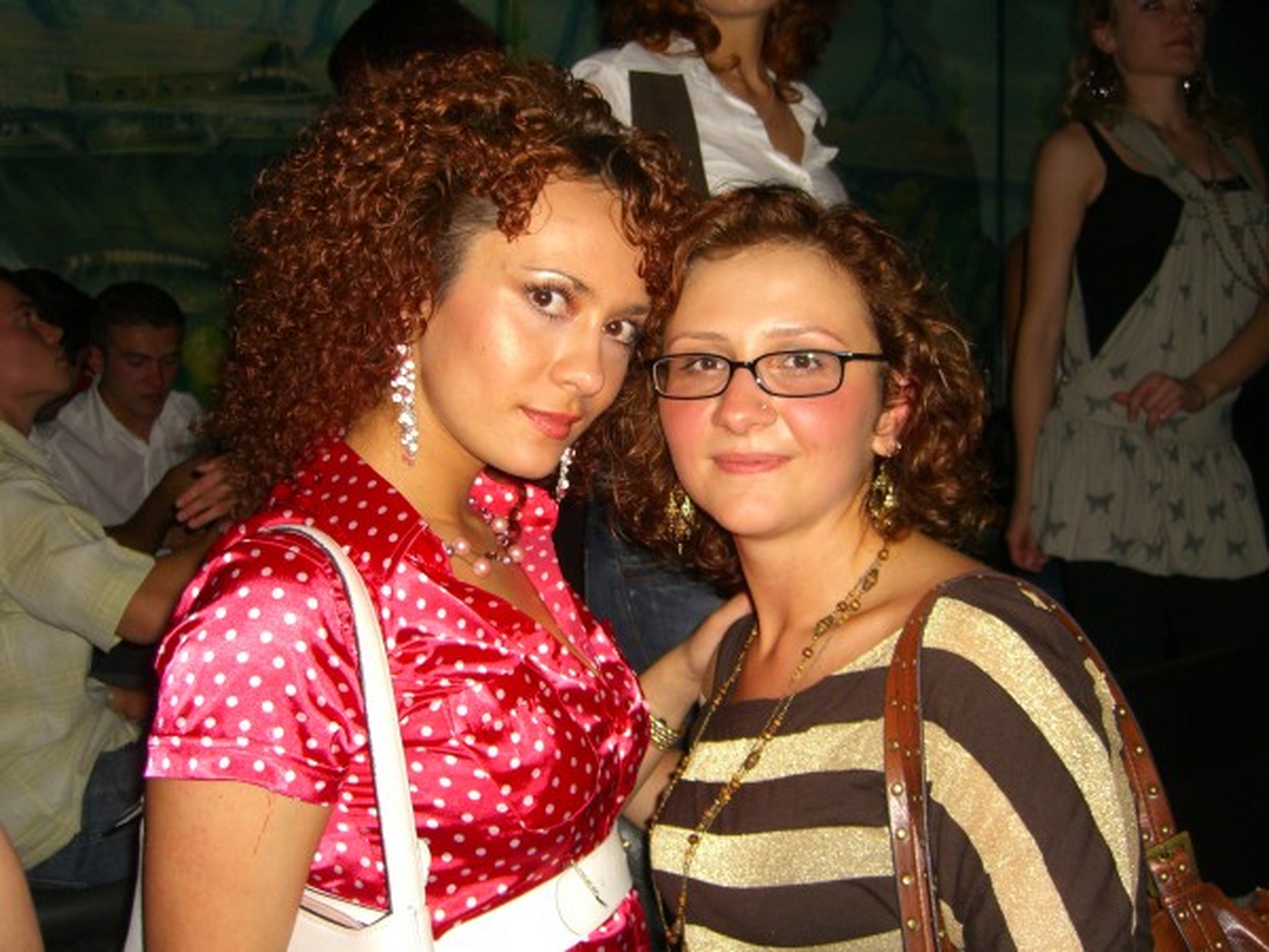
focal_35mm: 38
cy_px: 476
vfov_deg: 37.7
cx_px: 634
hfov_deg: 49.0
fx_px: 1393
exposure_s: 1/60
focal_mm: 7.9
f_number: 2.8
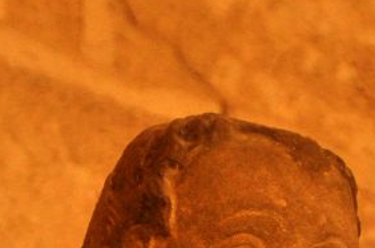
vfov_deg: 1.3
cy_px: 330
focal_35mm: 1090
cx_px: -35
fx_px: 11335
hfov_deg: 1.9
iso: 1100
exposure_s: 1/30
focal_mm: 200
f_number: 5.6
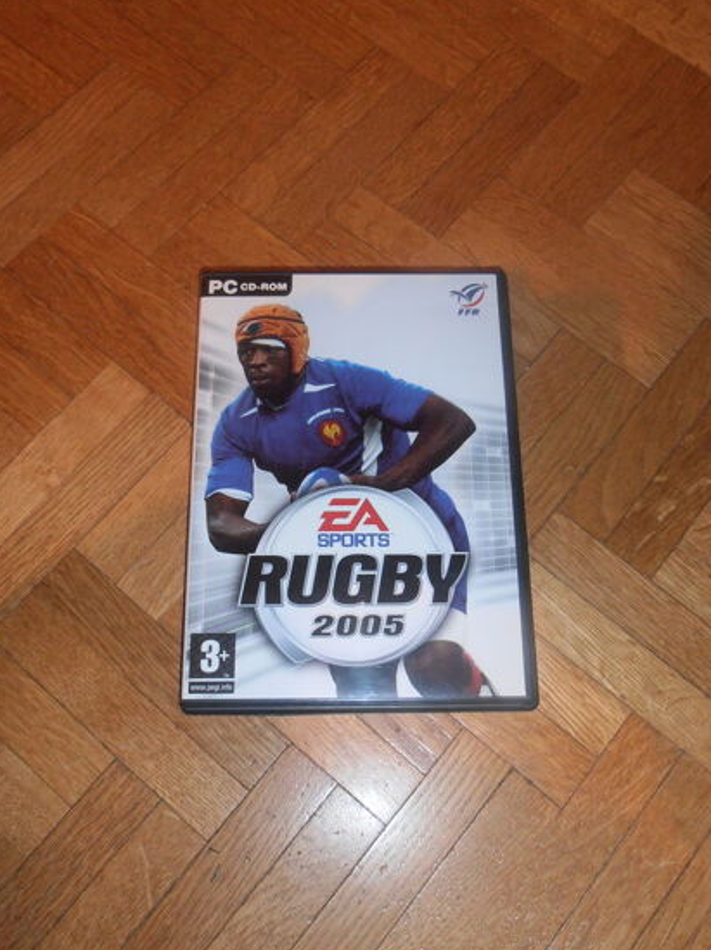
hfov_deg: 49.7
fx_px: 768
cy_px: 531
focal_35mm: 28
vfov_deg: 63.3
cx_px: 351
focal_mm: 4.2
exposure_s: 1/30
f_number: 3
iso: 125
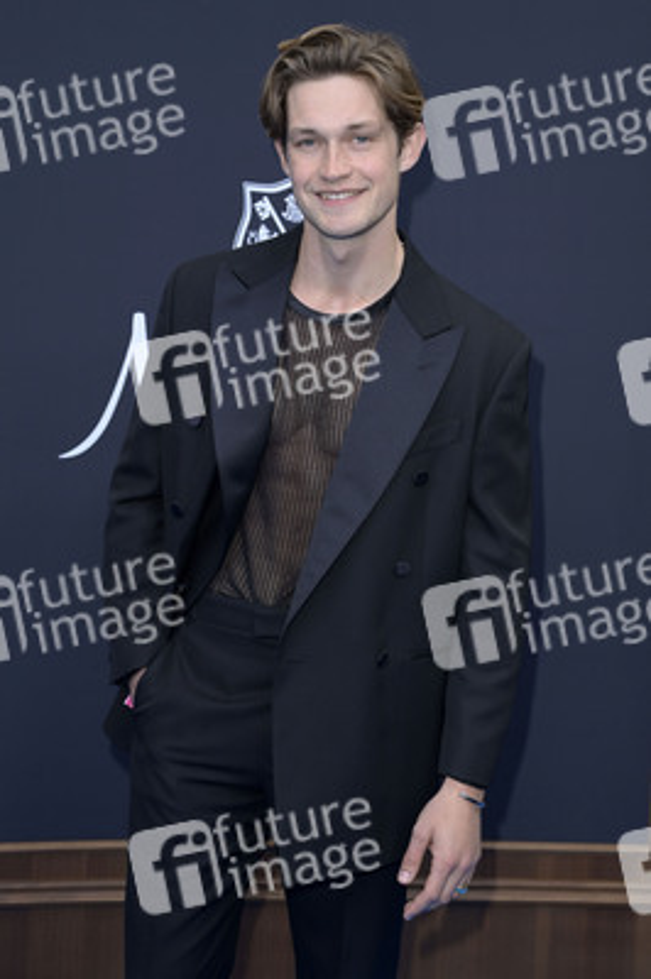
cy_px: 490
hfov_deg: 21.9
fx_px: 1685
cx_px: 326
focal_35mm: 62
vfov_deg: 32.4
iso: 500
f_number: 5.6
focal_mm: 62
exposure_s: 1/250
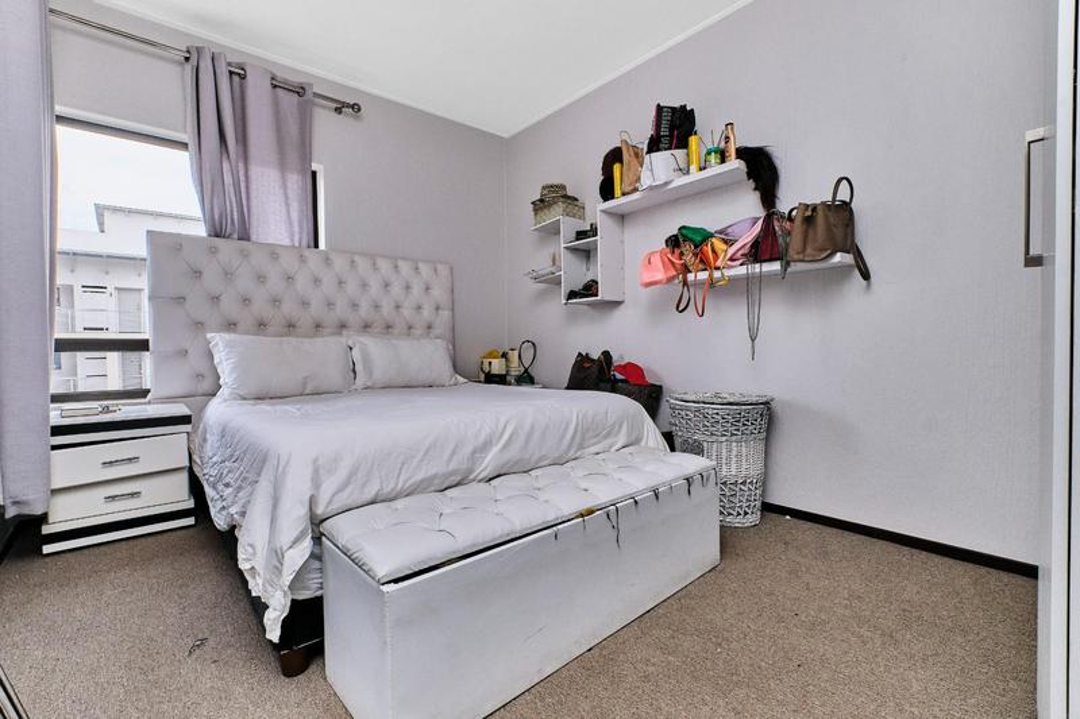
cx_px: 540
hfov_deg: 100.4
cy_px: 360
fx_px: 450
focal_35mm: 15
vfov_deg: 77.3
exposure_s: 1/200
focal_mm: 10
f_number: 10
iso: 800
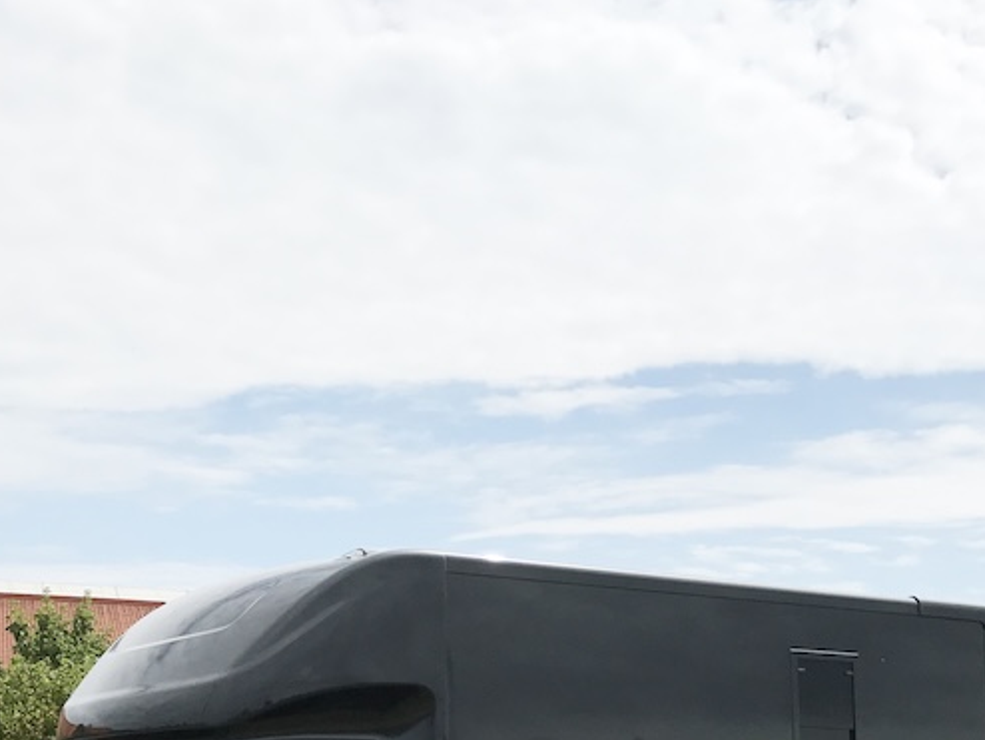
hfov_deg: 33.2
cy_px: 682
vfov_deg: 24.4
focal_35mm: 58
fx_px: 1651
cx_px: 451
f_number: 1.8
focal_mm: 3.99
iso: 20
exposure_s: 1/5319
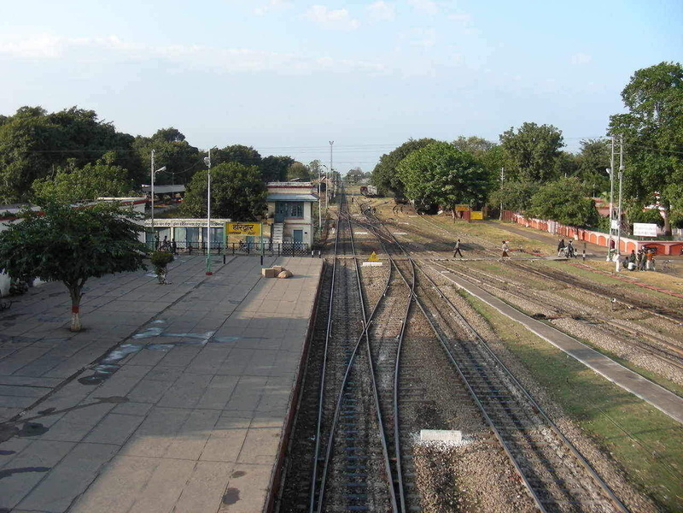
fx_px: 750
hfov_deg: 49.0
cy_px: 256
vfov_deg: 37.7
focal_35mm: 38
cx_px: 342
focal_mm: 6.3
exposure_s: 1/244
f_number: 4
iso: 50
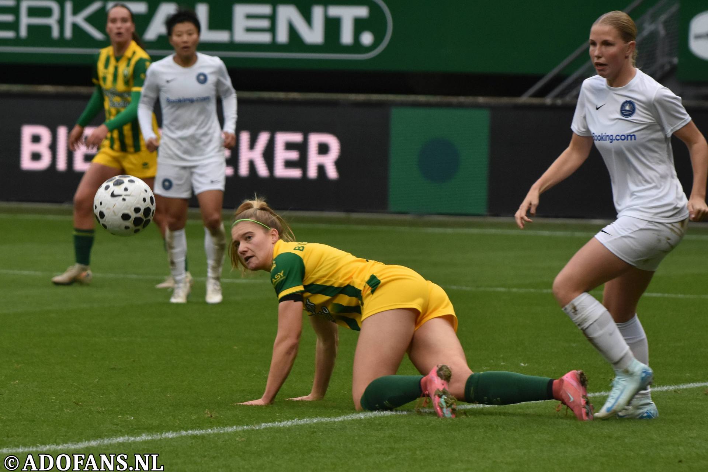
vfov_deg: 5.2
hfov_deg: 7.8
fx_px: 5162
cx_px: 354
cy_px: 236
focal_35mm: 262
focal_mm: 175
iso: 800
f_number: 3.5
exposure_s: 1/800
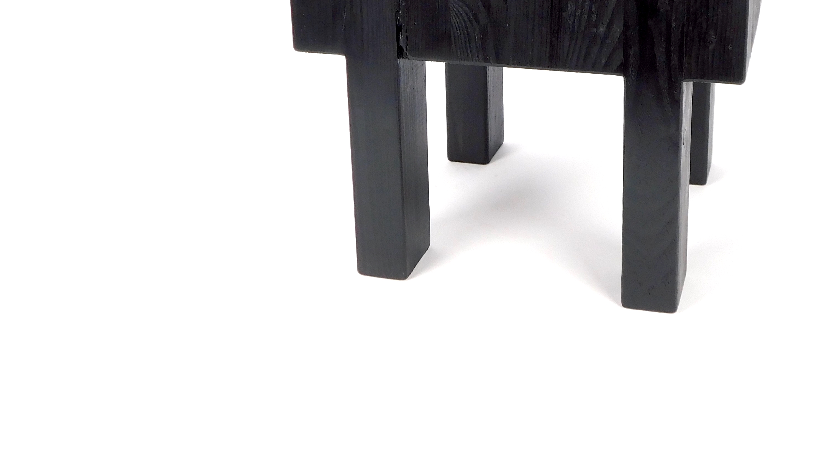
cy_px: -6
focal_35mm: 51
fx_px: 1106
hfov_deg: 40.2
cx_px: 535
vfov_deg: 22.5
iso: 125
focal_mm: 5.3
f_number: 3.2
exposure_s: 1/100
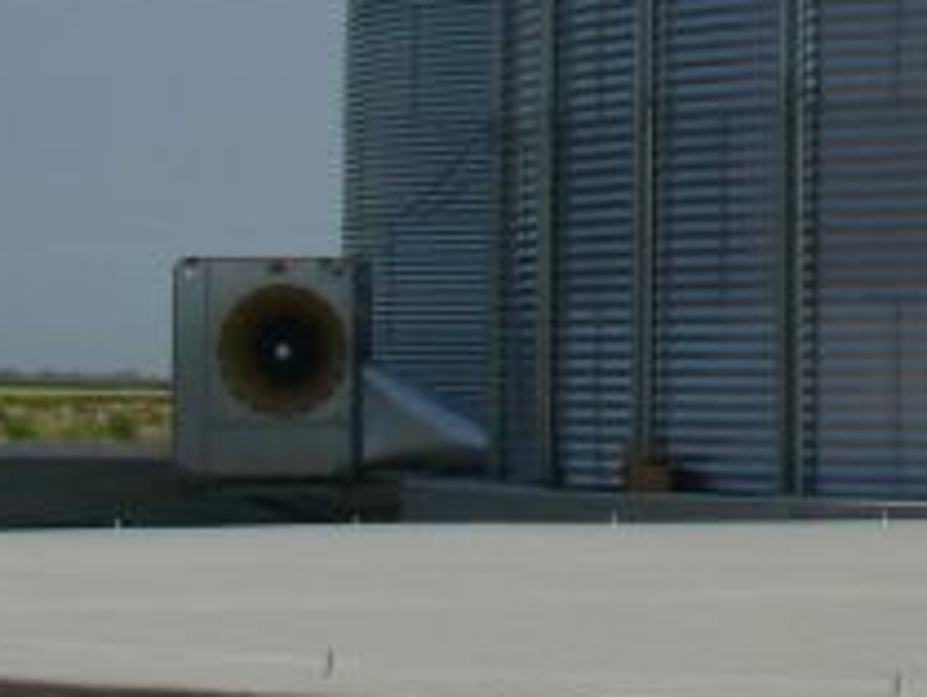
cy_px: -388
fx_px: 4769
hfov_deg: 10.8
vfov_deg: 8.2
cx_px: 1295
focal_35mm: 178
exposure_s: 1/400
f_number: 6.6
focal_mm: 6.3
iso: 64
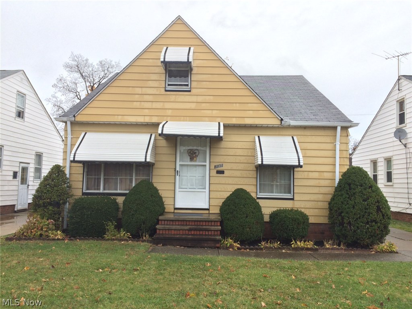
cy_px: 154
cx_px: 206
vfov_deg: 48.2
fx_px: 345
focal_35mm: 29
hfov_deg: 61.7
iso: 32
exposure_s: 1/507
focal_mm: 4.15
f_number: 2.2
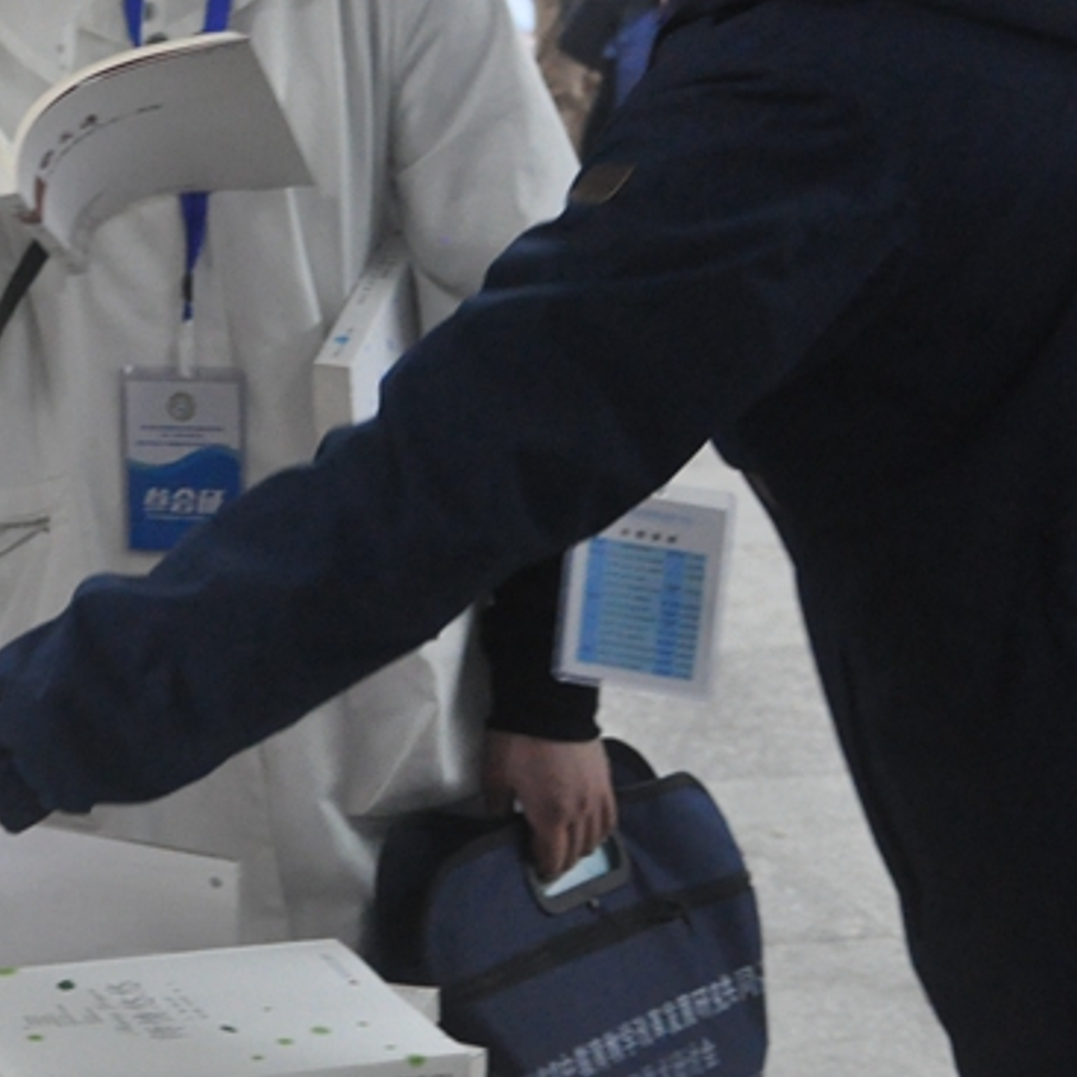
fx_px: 3661
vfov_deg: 16.6
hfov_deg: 16.1
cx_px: -229
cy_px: 214
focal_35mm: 104
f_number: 4.8
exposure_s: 1/20
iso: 2000
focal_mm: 30
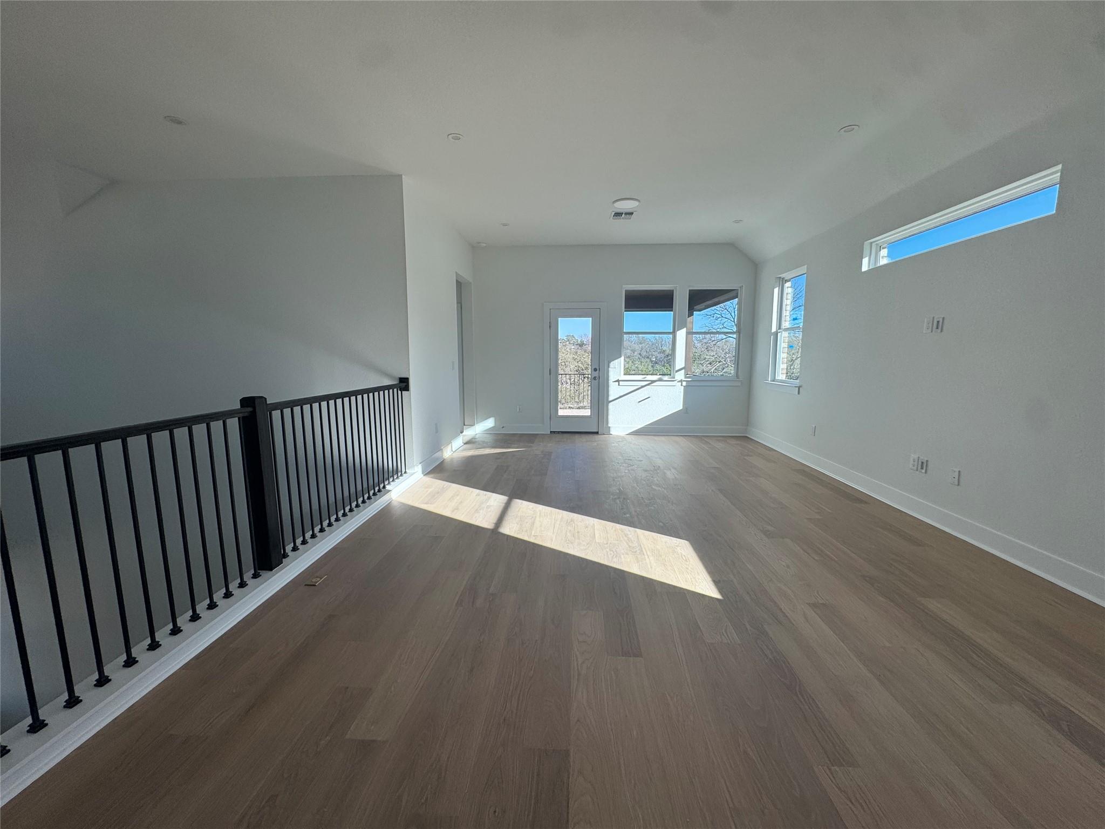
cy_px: 414
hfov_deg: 102.1
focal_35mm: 14
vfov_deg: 85.7
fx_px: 447
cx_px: 552
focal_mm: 2.22
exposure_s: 1/381
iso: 40
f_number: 2.2
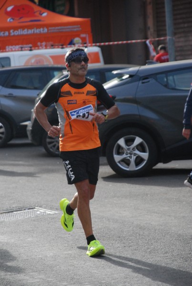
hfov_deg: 7.4
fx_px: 1492
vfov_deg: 10.9
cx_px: 96
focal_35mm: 188
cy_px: 143
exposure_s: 1/800
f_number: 5.6
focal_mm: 125
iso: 1000
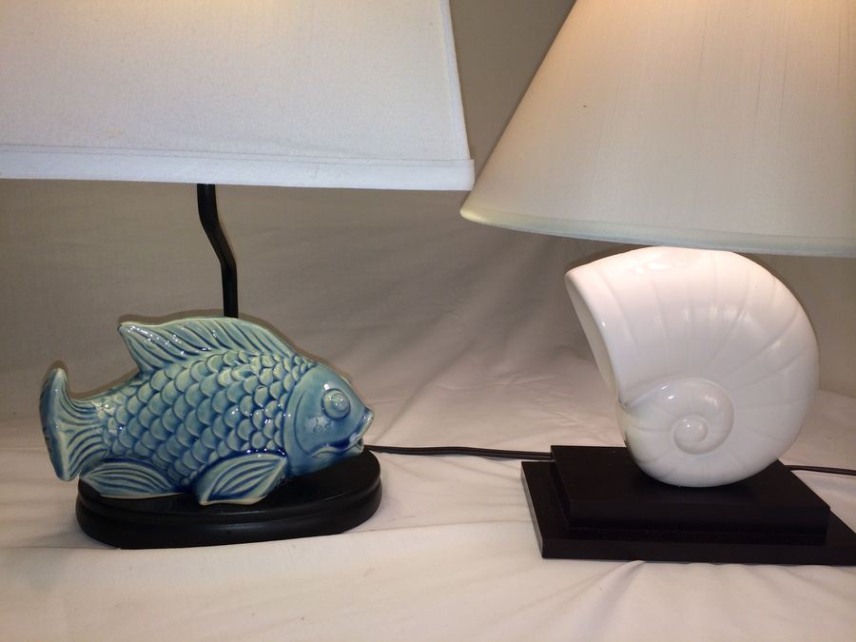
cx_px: 428
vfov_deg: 46.8
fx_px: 742
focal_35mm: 30
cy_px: 321
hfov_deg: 60.0
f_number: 2.2
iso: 32
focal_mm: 4.12
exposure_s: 1/96
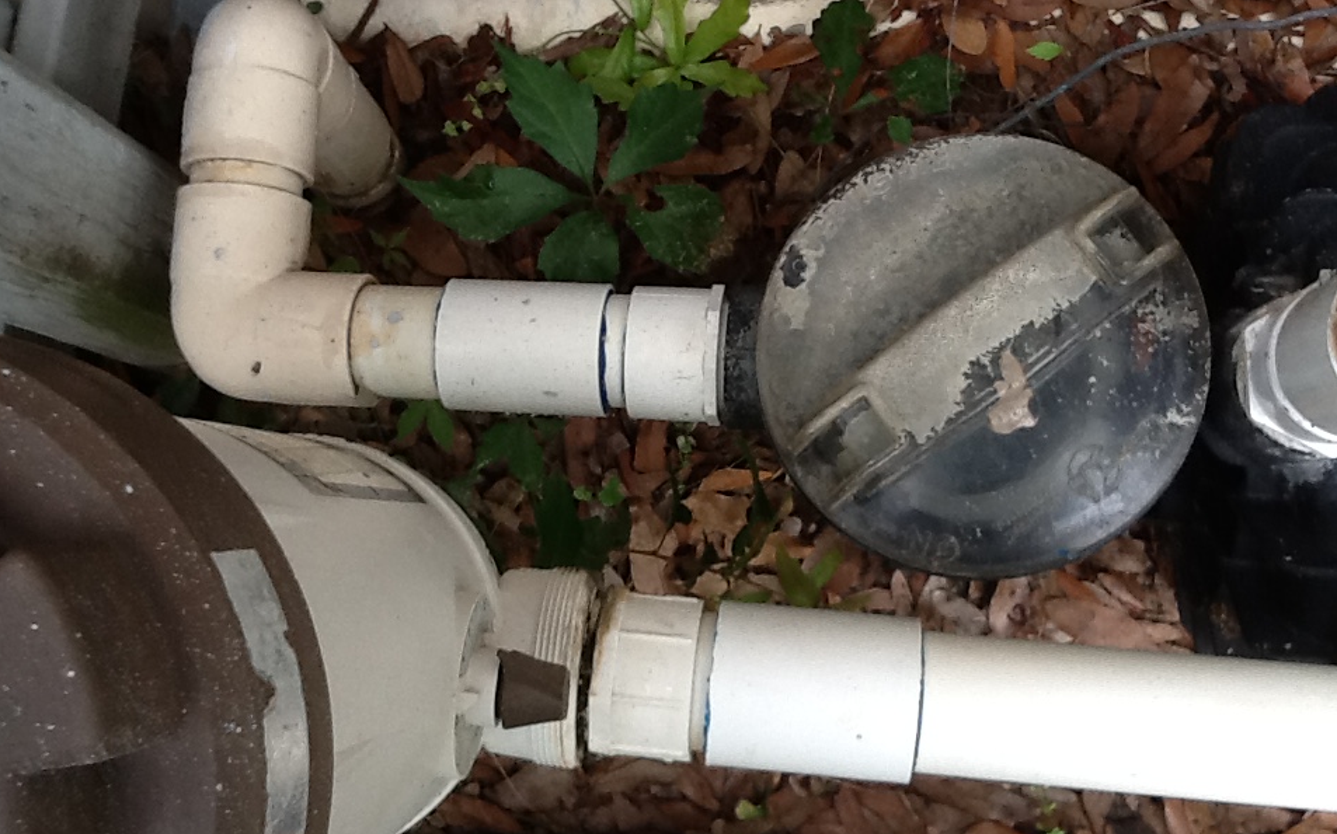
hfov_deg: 42.7
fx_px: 1712
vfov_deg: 27.4
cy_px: 412
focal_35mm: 47
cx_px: 669
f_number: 2.4
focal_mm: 2.03
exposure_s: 1/120
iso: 50
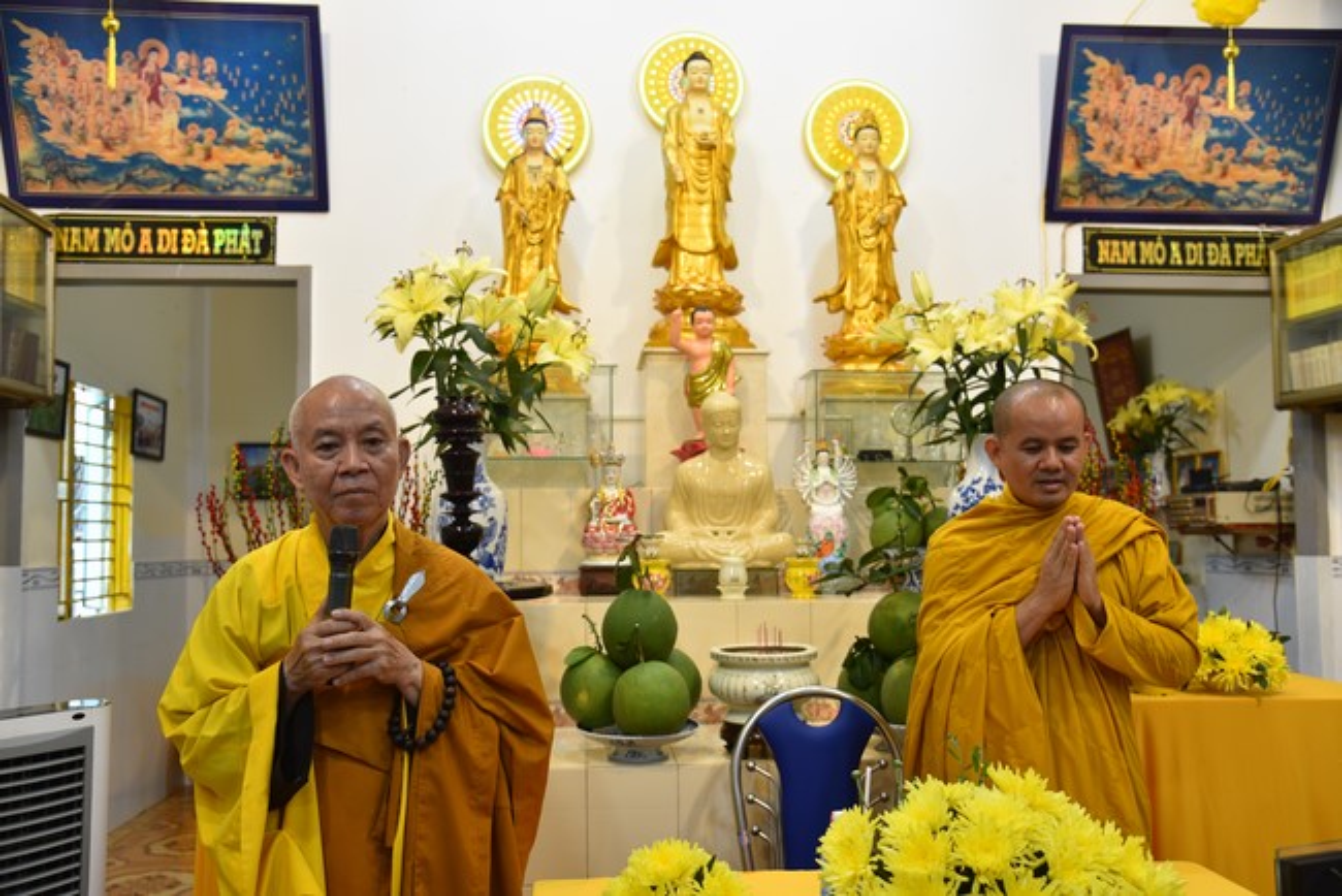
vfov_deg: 42.4
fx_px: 1156
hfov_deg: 60.3
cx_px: 671
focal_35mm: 31
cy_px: 448
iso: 400
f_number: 4
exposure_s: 1/60
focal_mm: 31
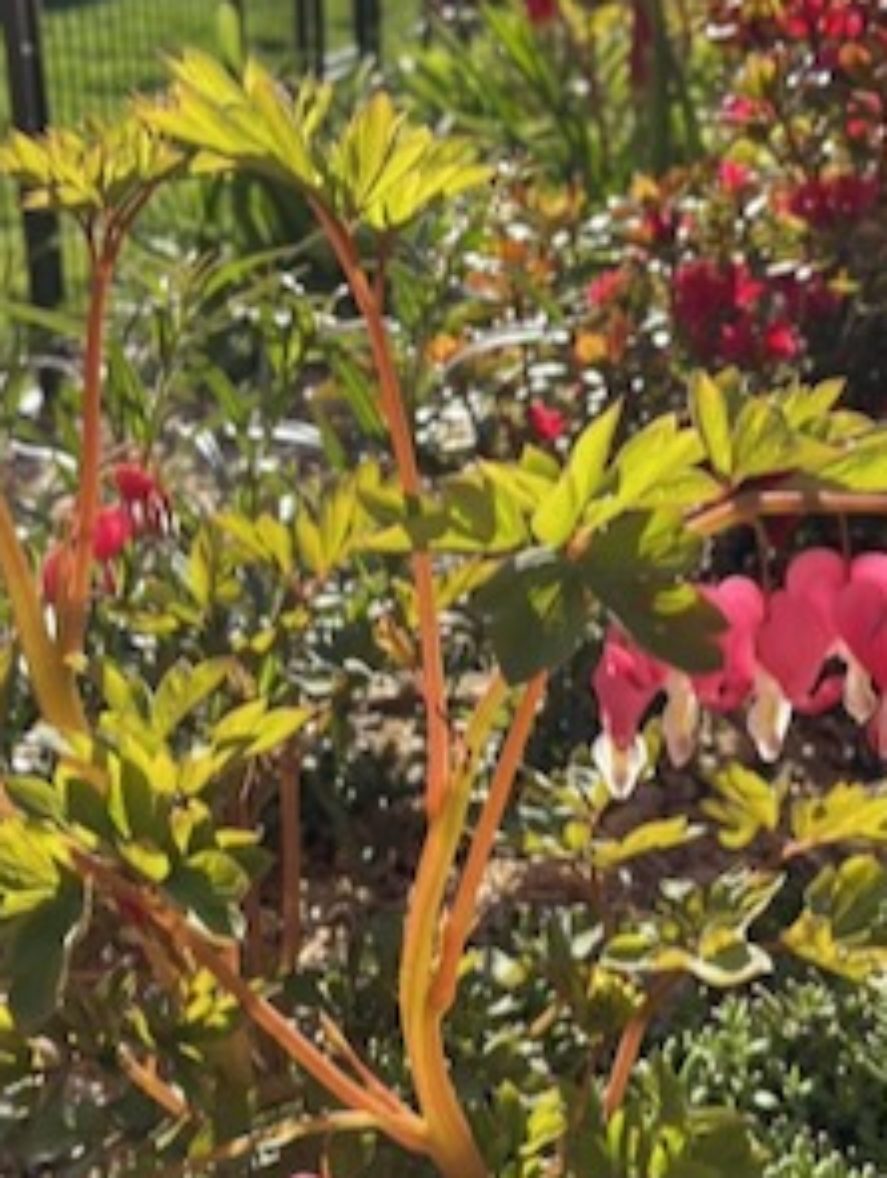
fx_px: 1500
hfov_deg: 32.9
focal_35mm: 44
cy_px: 567
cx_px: 445
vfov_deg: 42.9
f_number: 1.6
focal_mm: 5.1
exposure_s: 1/1252
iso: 50
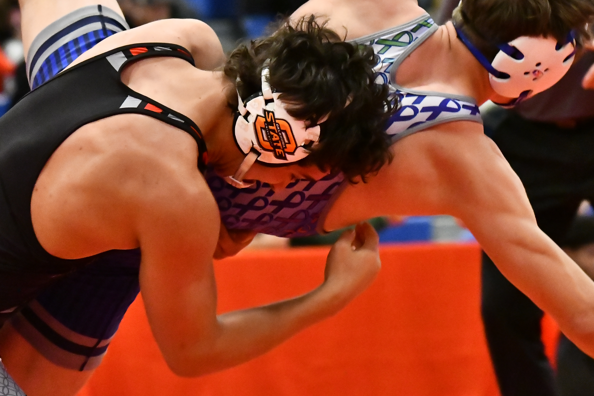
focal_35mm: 261
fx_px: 4306
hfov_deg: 7.9
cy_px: 100
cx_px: 203
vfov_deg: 5.3
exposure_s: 1/800
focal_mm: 112
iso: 12800
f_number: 4
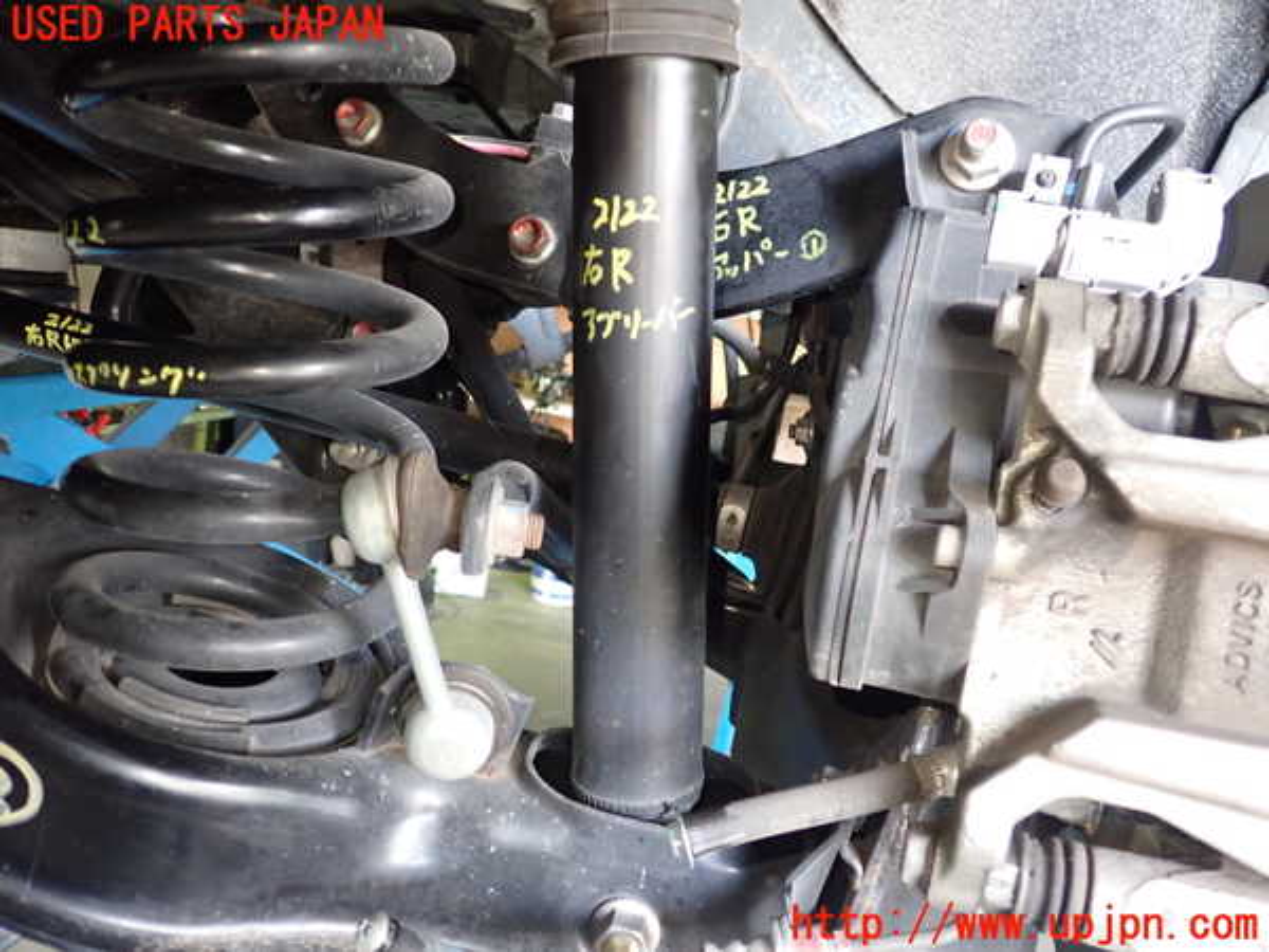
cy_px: 476
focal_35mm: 30
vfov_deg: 46.8
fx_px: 1100
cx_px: 634
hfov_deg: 60.0
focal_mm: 5.4
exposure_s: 1/30
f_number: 2.3
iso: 640
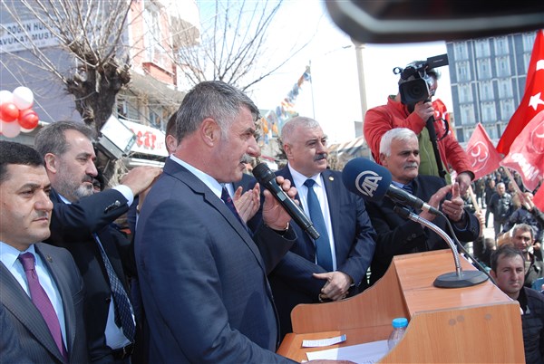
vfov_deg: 37.0
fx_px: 545
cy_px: 182
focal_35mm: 36
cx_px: 272
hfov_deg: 53.1
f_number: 5
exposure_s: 1/250
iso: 160
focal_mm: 24
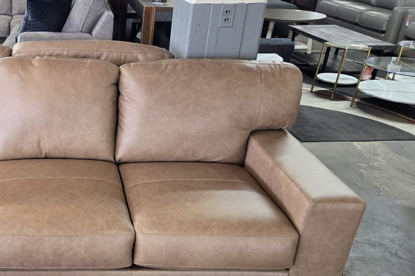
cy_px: 193
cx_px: 78
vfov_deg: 30.8
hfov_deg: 43.2
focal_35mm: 43
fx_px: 496
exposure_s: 1/120
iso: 500
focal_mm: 5.4
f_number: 1.8
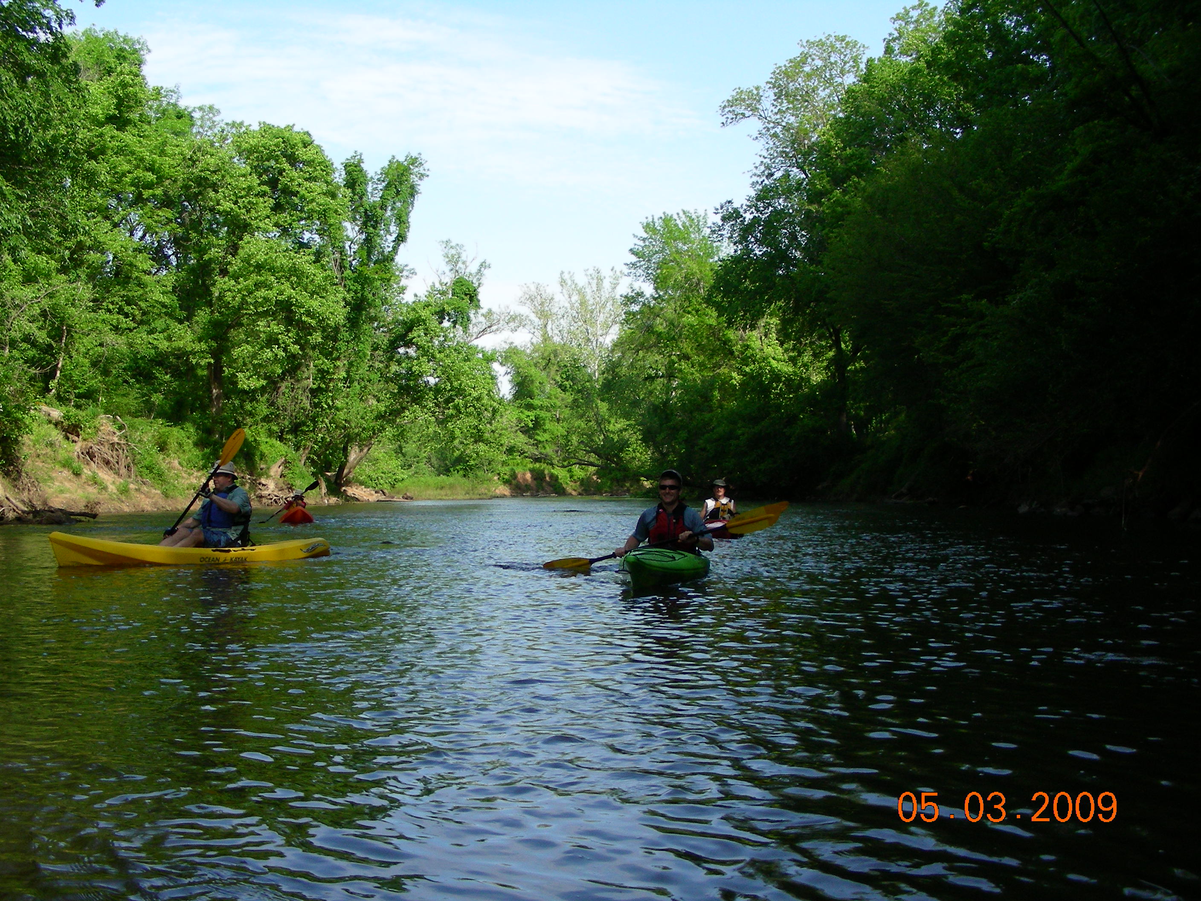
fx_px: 1318
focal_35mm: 38
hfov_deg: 49.0
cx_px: 600
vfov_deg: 37.7
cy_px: 450
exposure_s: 1/320
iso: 50
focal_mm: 6.3
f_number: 4
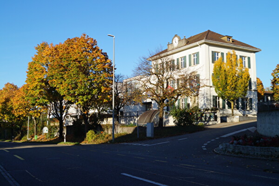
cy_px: 93
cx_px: 140
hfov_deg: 49.6
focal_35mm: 39
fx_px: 302
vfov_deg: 34.2
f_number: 10
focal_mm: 26
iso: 100
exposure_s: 1/125
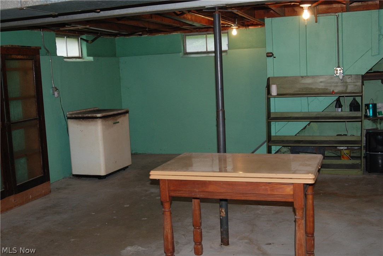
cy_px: 128
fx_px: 447
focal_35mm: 42
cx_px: 192
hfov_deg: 46.4
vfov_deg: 32.0
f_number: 4
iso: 400
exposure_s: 1/60
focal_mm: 28
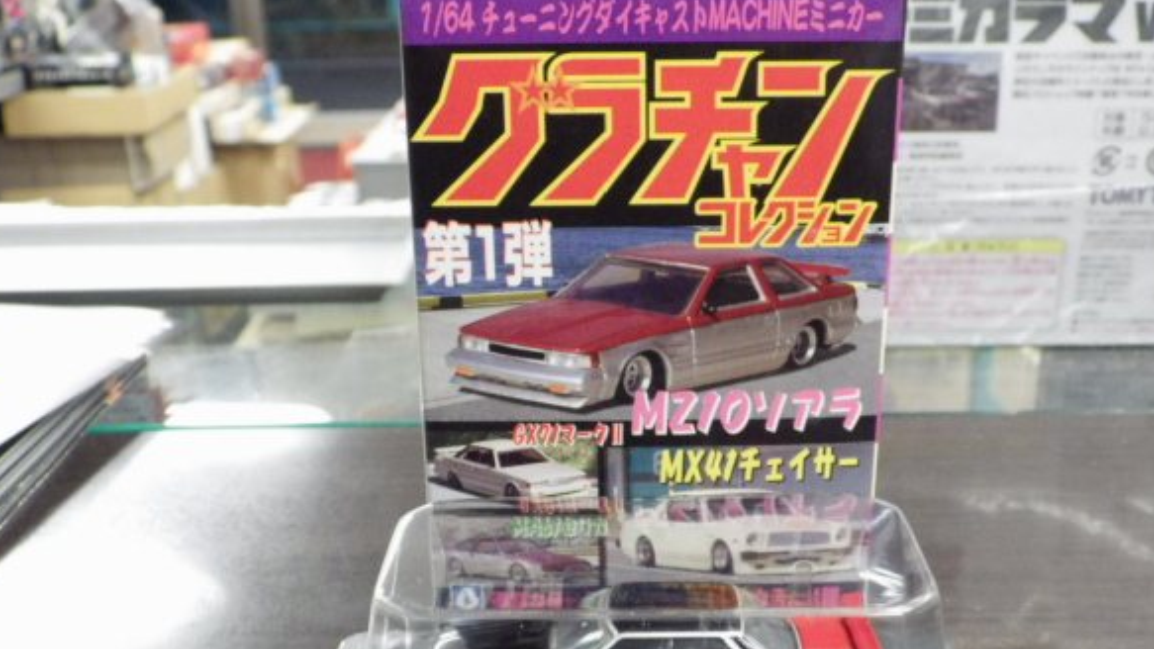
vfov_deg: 24.3
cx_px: 606
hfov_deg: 42.1
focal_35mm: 49
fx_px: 1499
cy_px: 459
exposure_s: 1/25
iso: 800
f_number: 3.6
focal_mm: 7.4
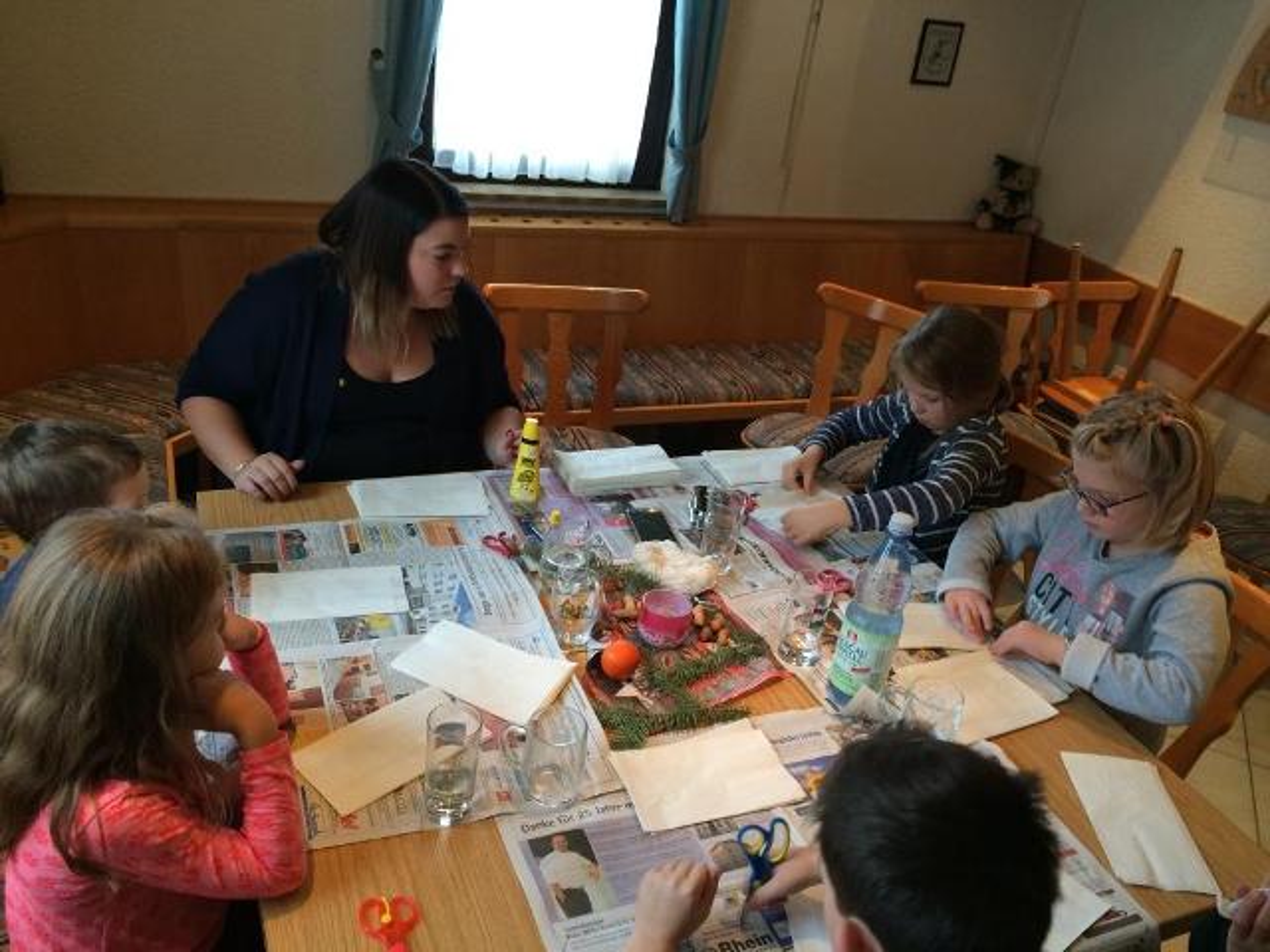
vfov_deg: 48.2
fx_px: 1064
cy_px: 476
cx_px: 635
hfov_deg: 61.7
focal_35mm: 29
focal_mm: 4.15
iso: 125
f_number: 2.2
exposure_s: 1/33
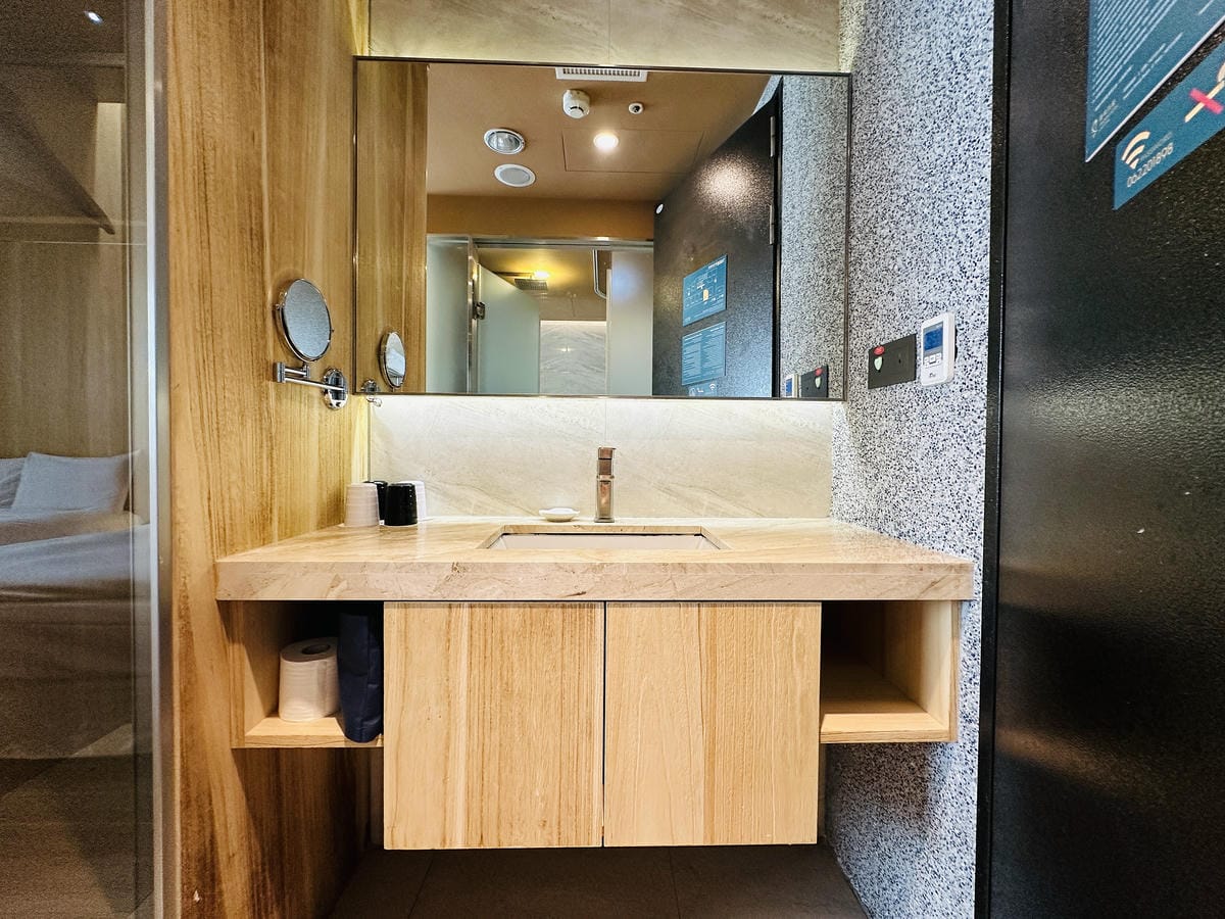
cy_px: 460
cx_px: 612
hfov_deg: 102.1
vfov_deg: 85.7
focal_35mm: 14
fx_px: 495
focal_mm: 2.22
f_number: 2.2
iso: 200
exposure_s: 1/60
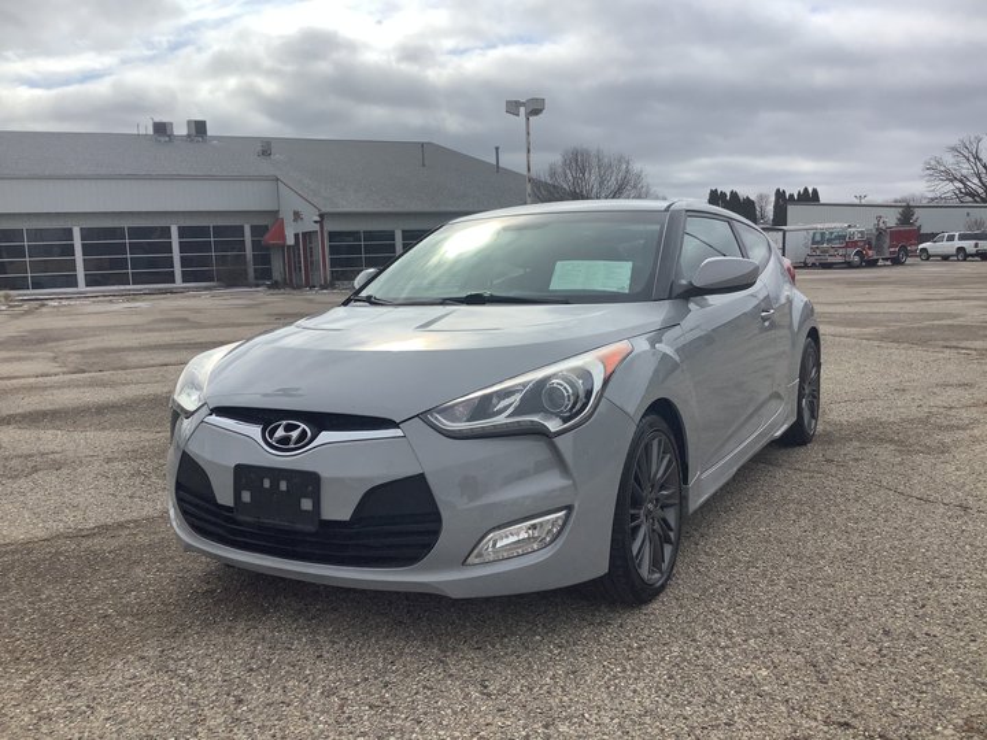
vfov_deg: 45.4
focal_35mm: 31
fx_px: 884
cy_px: 370
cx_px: 494
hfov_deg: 58.4
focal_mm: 3.3
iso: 25
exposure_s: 1/1894
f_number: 2.4
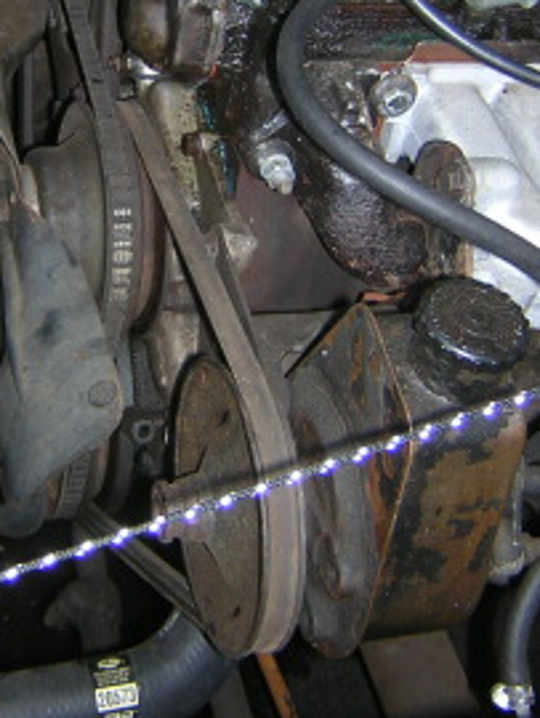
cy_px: 213
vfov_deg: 29.9
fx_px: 1329
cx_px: 229
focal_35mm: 64
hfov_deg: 22.9
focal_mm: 4.7
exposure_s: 1/60.1
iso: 100
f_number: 2.6
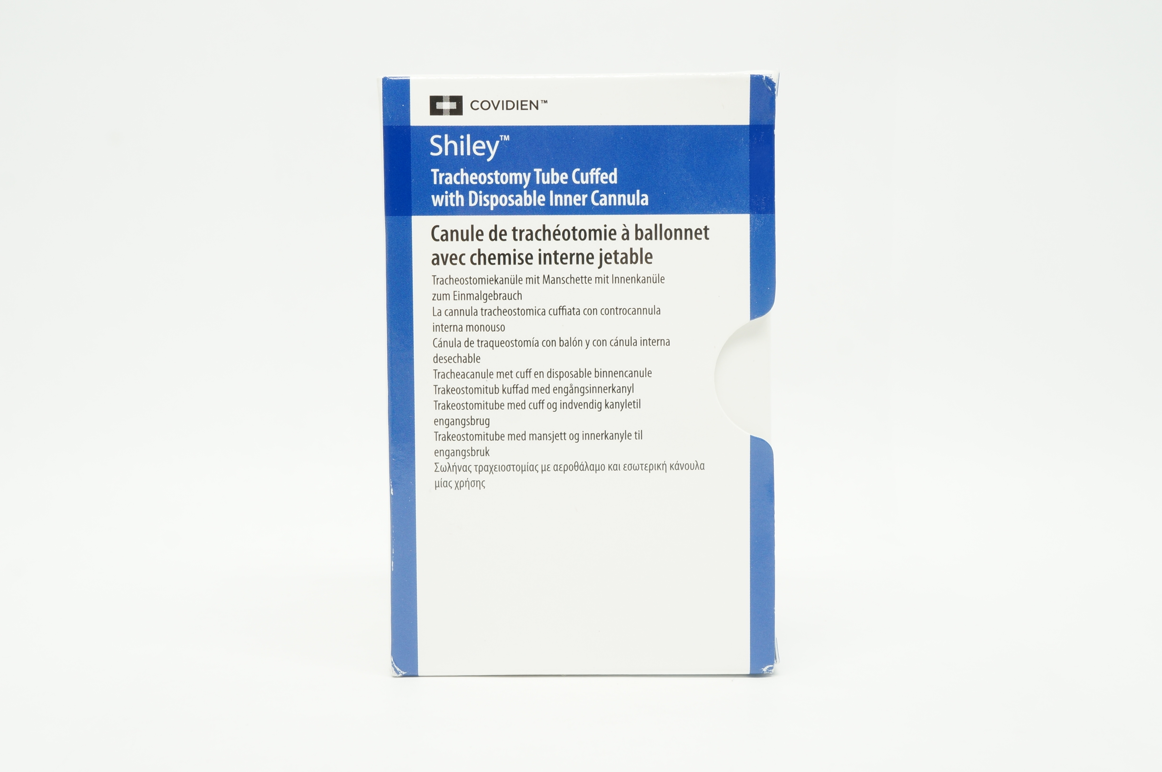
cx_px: 581
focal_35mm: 50
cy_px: 386
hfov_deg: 40.0
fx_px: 1596
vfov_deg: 27.2
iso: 400
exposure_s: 1/15
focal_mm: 33
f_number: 10
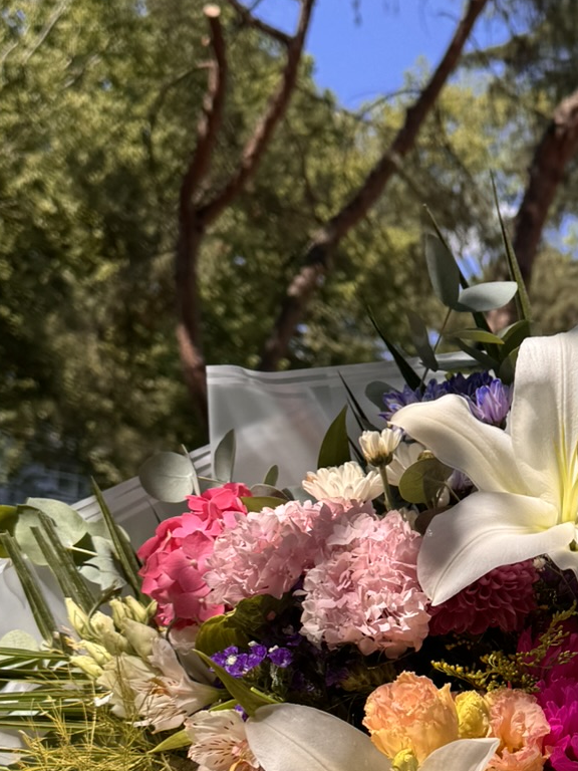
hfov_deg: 22.2
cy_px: 601
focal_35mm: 64
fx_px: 1425
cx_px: 548
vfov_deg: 29.7
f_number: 1.78
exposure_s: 1/2041
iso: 80
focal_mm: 6.76
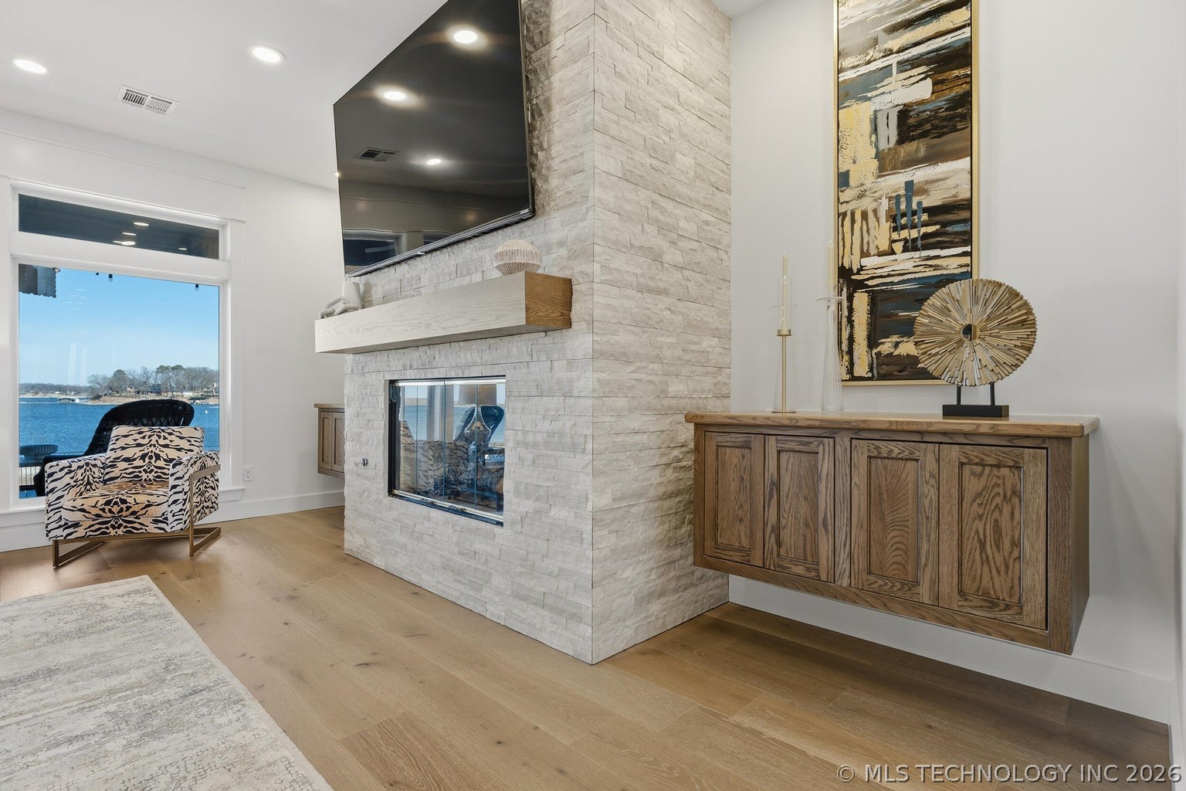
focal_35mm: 18
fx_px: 576
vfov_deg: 68.9
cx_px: 593
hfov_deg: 91.6
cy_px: 396
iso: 160
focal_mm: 17.5
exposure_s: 1/250
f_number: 8
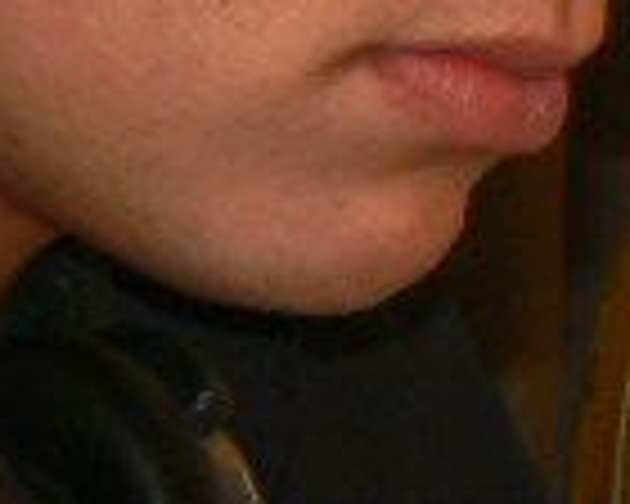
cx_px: 486
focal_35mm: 568
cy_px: 130
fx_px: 10591
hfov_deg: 3.4
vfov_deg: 2.7
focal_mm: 15.5
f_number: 3.2
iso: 100
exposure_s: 1/30
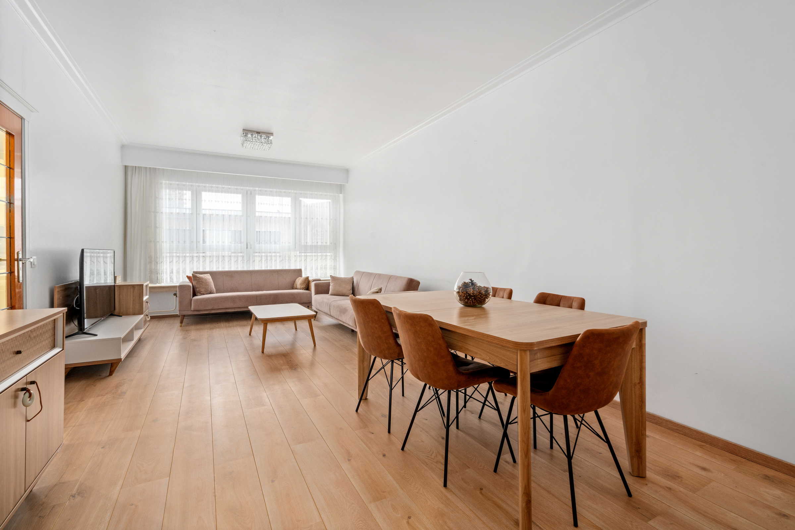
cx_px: 398
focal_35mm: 16
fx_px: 353
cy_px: 265
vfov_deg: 73.8
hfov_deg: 96.7
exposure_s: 3.2
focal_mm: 16
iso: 250
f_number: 11
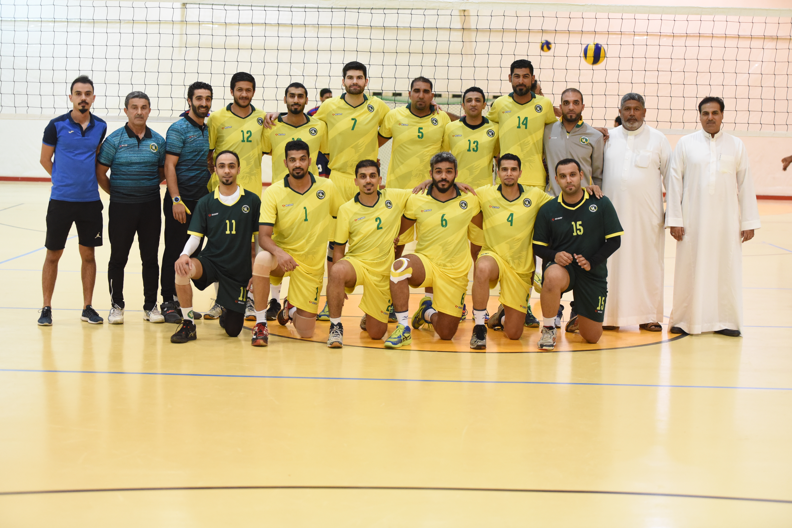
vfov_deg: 19.5
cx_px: 396
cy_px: 264
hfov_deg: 28.8
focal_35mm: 70
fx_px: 1541
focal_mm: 70
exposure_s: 1/400
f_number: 2.8
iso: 5000
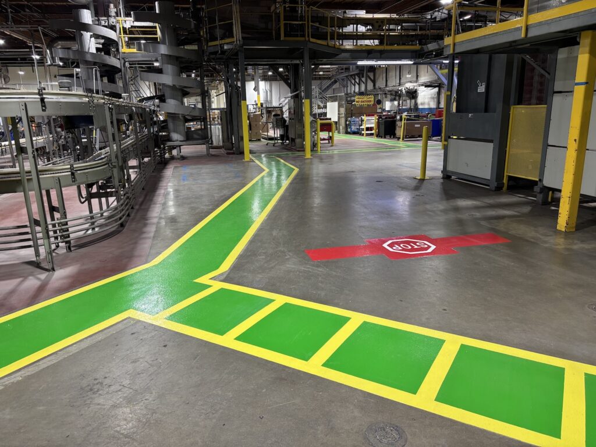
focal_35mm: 26
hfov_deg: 67.3
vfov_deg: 53.1
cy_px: 224
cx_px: 298
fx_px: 448
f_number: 1.6
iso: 125
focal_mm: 5.96
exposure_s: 1/120
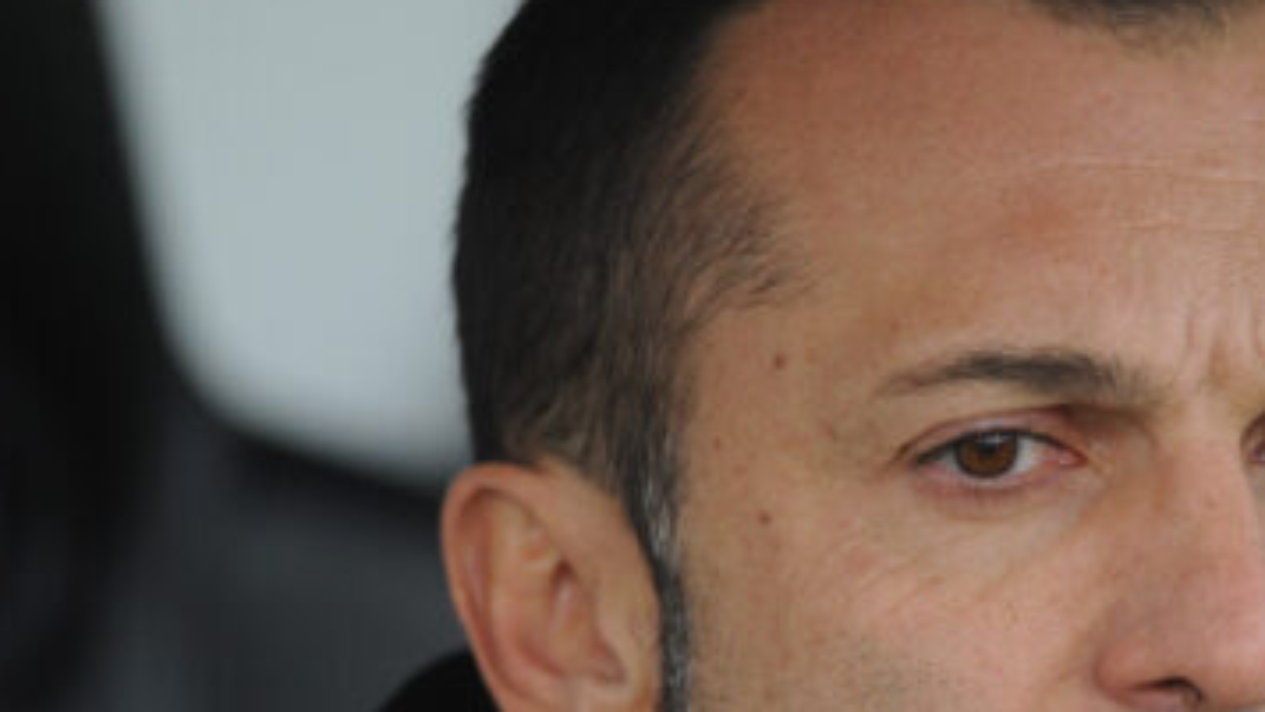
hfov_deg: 2.7
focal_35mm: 789
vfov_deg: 1.5
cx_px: 1116
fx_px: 26471
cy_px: 537
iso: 1600
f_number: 4
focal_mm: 420
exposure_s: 1/800
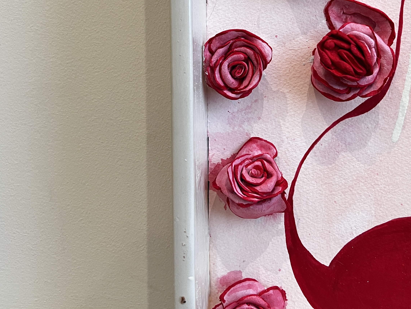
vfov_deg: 32.8
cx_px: 267
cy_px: 70
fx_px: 511
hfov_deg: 43.4
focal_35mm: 43
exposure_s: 1/50
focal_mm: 5.7
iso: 125
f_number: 1.5
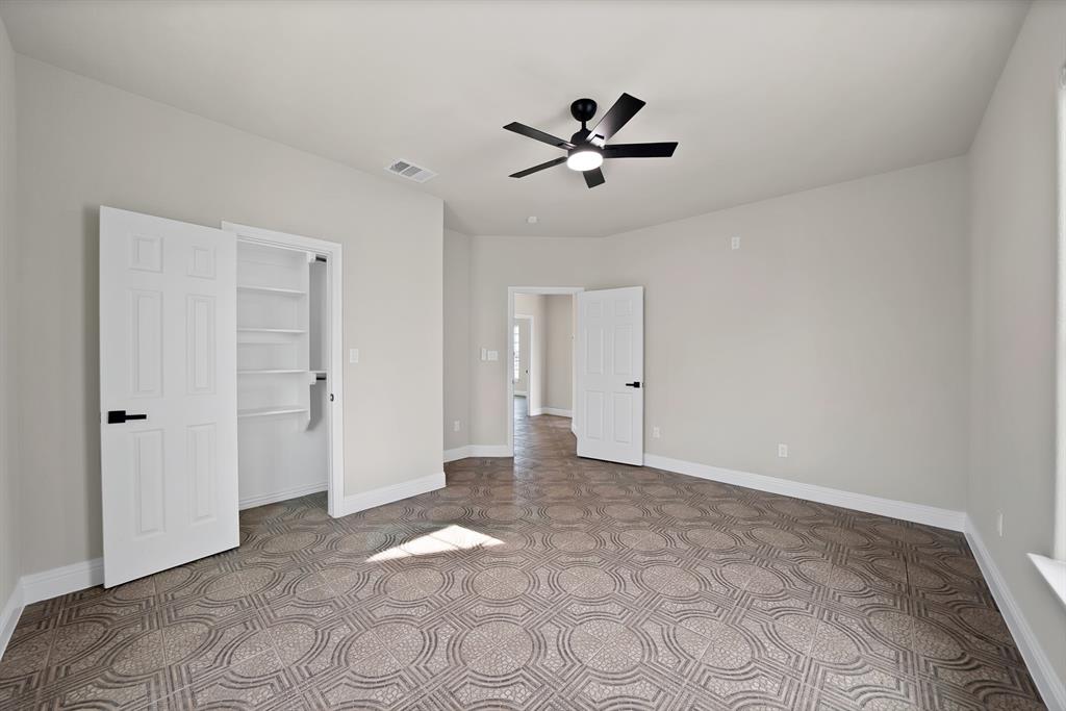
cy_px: 356
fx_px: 355
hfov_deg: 112.6
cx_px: 533
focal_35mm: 12
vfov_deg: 90.0
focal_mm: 12
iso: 640
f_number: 4
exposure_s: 1/40
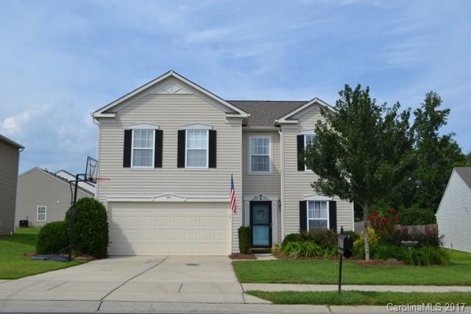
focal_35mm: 33
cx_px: 236
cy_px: 157
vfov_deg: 40.0
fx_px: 432
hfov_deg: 57.2
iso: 100
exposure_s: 1/250
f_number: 8
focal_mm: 22
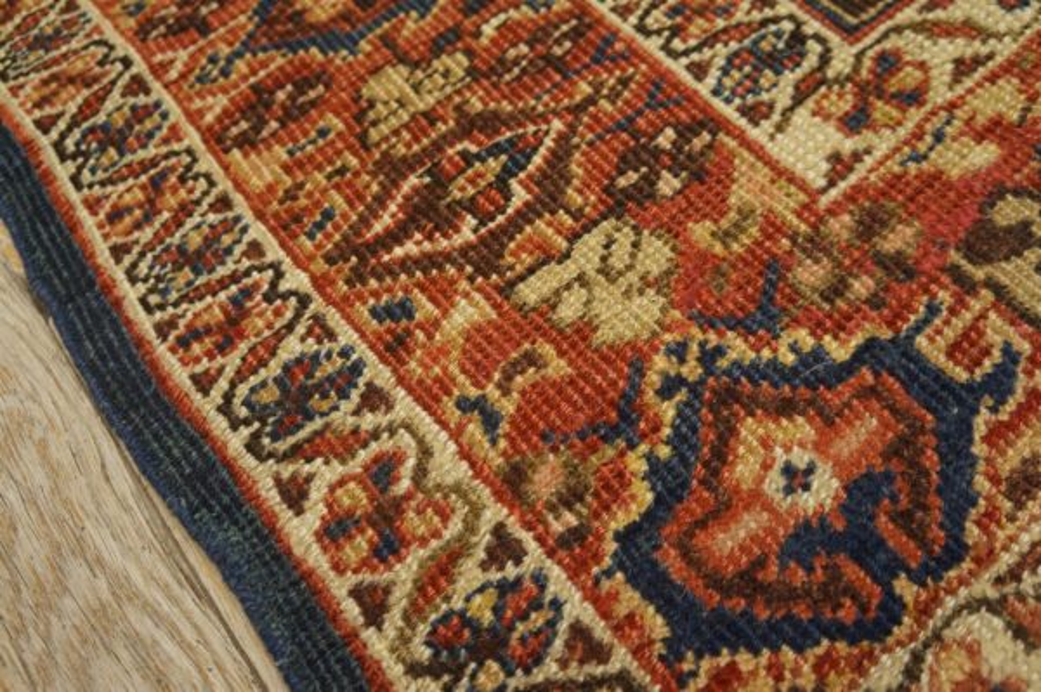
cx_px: 520
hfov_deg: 62.0
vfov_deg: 43.5
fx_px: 867
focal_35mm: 30
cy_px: 346
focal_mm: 20
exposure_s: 1/60
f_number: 4
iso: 1250
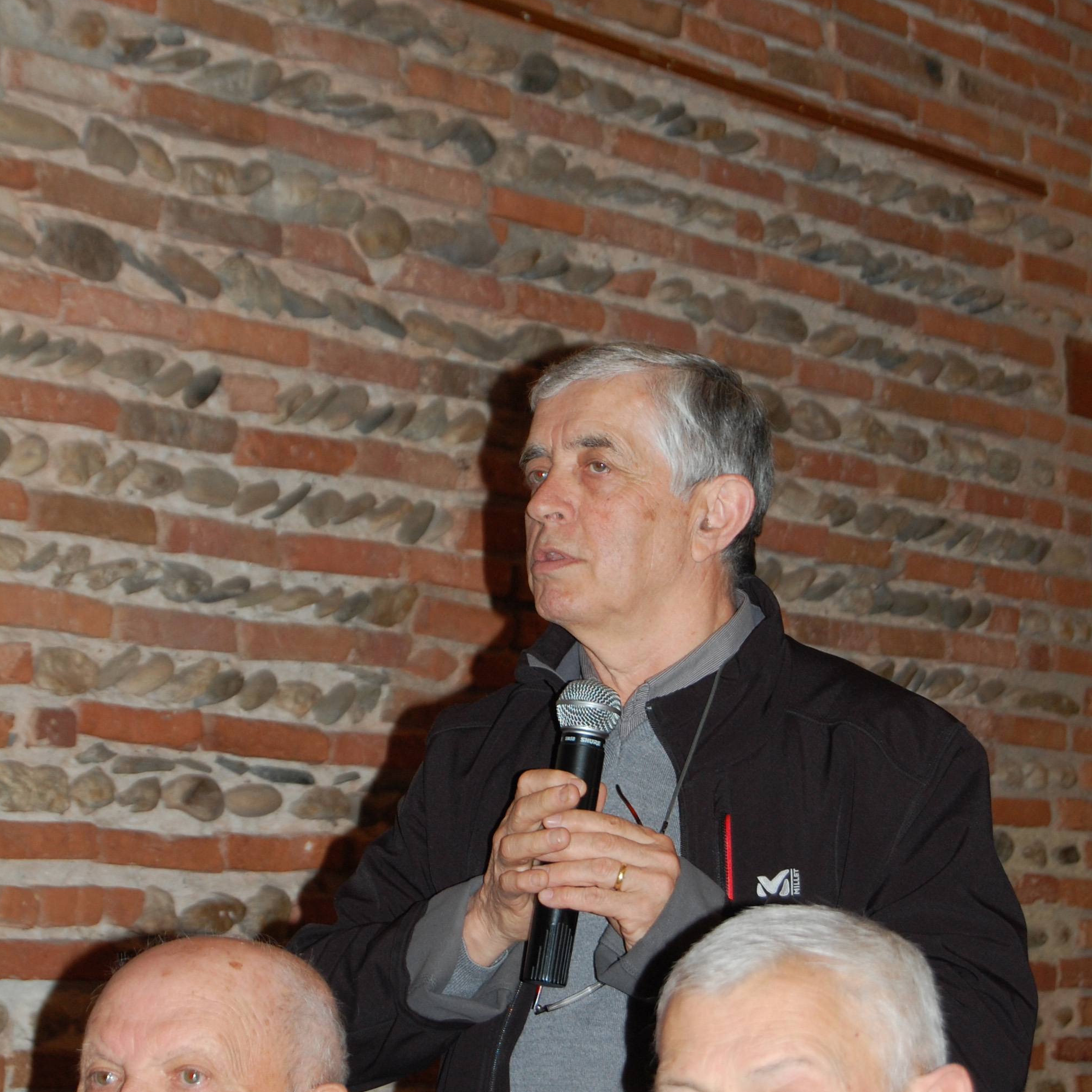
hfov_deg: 16.5
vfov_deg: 16.5
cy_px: 526
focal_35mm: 106
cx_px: 545
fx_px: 3770
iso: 400
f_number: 5.6
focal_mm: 55
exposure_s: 1/60
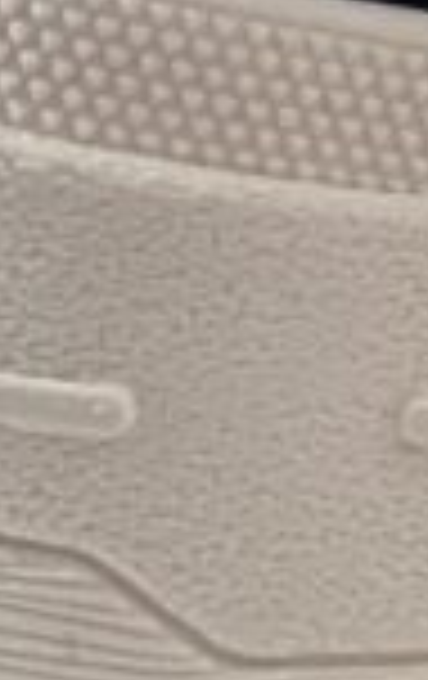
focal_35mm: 503
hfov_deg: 2.6
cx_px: 378
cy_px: -1151
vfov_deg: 4.1
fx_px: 9343
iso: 160
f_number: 2.8
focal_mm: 9
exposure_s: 1/120
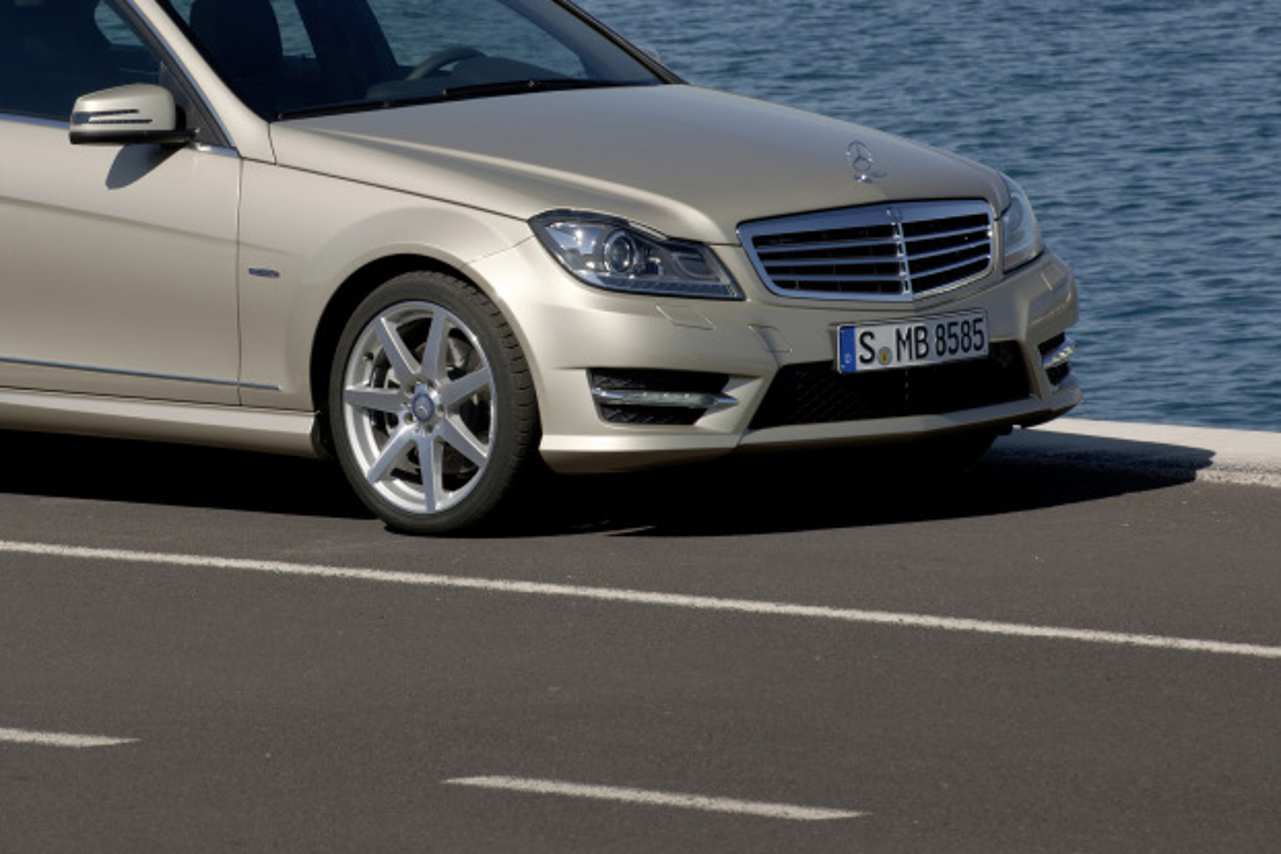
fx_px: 11742
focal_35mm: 330
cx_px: 318
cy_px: 203
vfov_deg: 4.2
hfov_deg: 6.2
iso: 100
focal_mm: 200
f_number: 11
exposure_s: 1/200
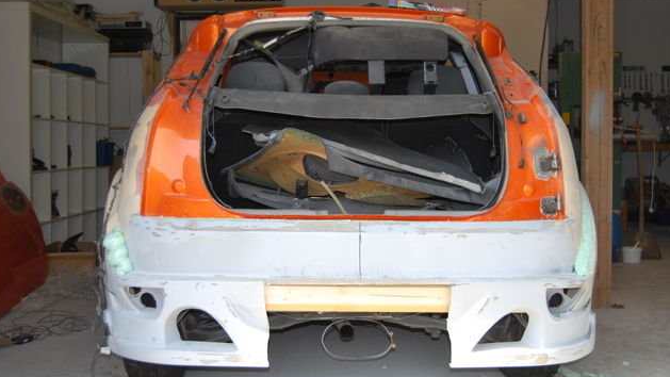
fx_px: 853
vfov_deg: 24.9
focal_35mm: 48
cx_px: 333
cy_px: 187
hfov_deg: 42.9
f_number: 4.2
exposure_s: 1/200
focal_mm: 30
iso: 100
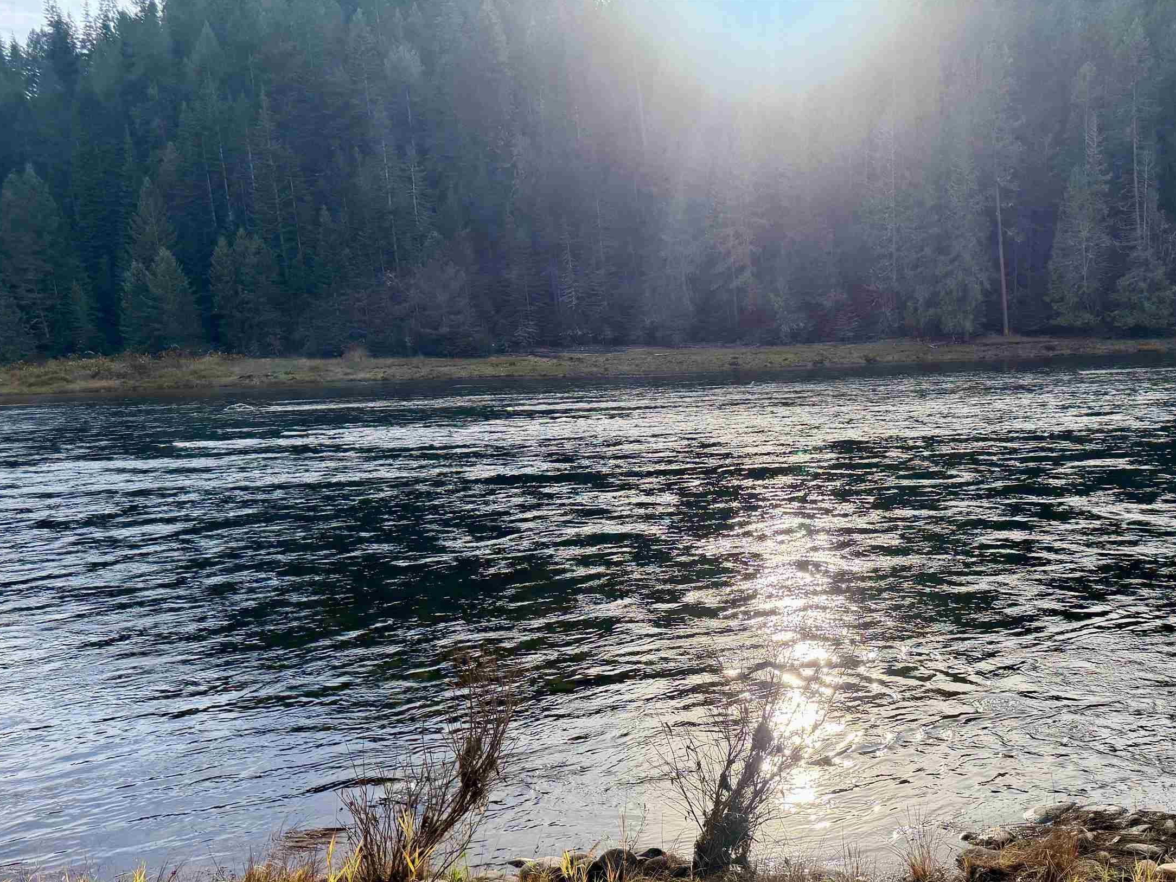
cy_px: 623
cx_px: 801
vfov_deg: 41.0
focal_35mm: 34
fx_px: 1155
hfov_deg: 52.7
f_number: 1.78
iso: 100
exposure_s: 1/3279
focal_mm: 6.76
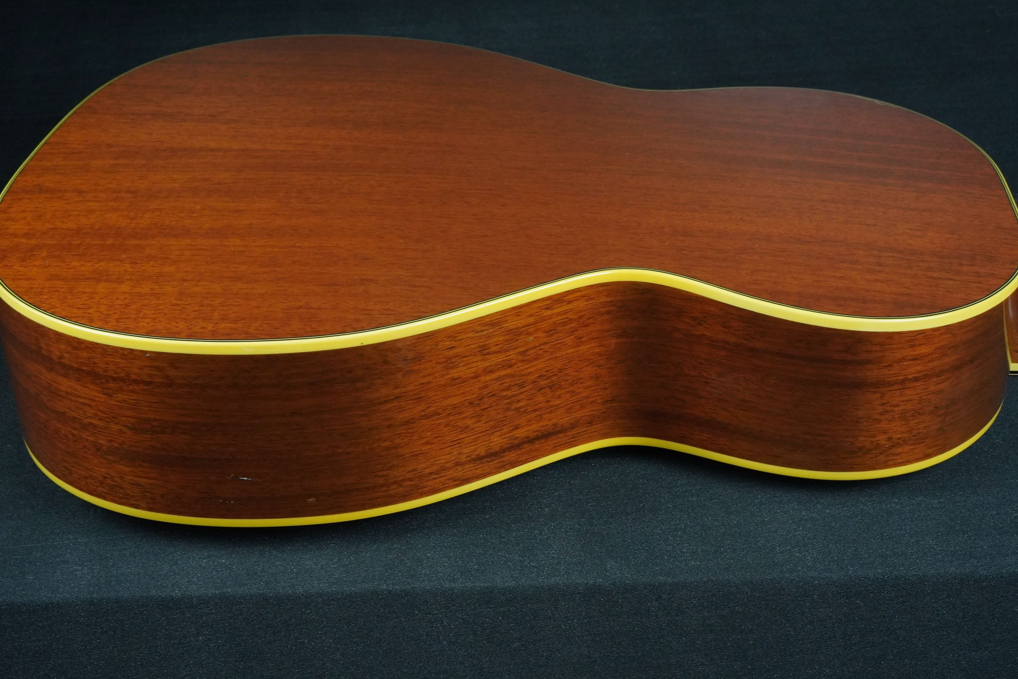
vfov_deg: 25.8
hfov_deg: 37.9
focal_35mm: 52
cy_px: 340
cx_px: 509
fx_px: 1484
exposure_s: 1/60
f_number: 11
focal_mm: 35
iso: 2500
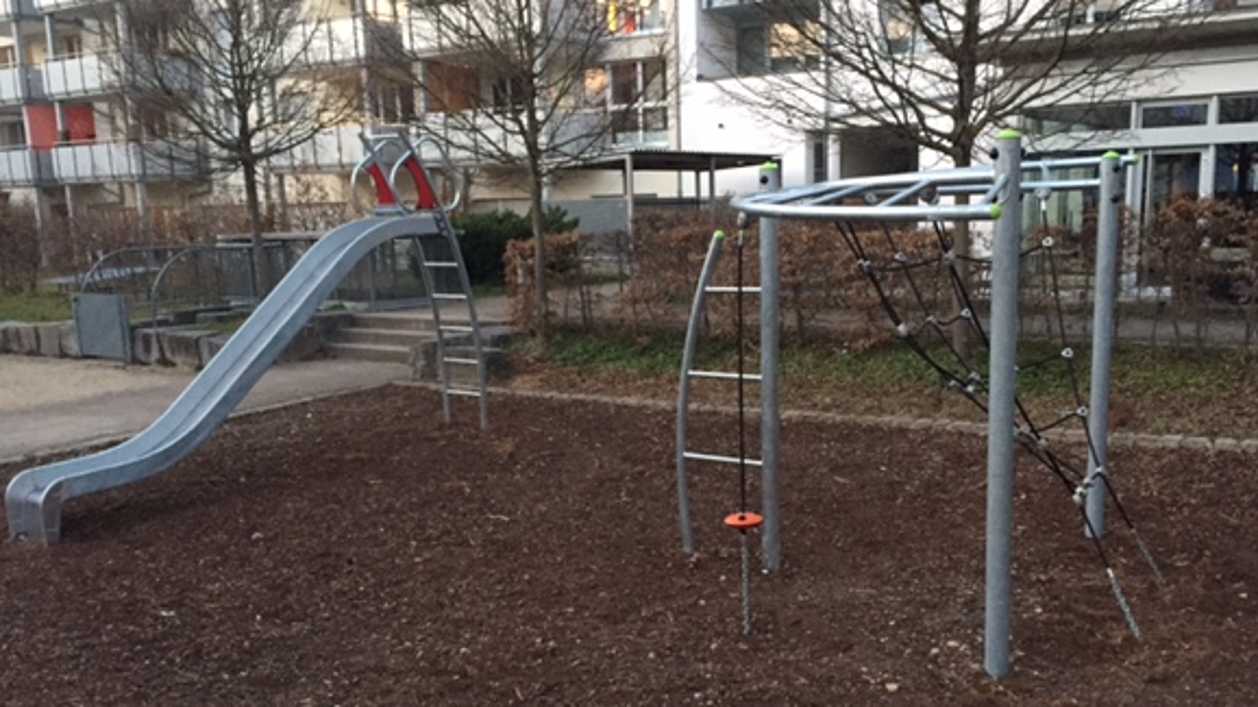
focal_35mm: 35
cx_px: 688
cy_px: 435
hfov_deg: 56.5
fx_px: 1167
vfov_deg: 33.6
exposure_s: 1/33
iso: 250
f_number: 2.2
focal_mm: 4.15
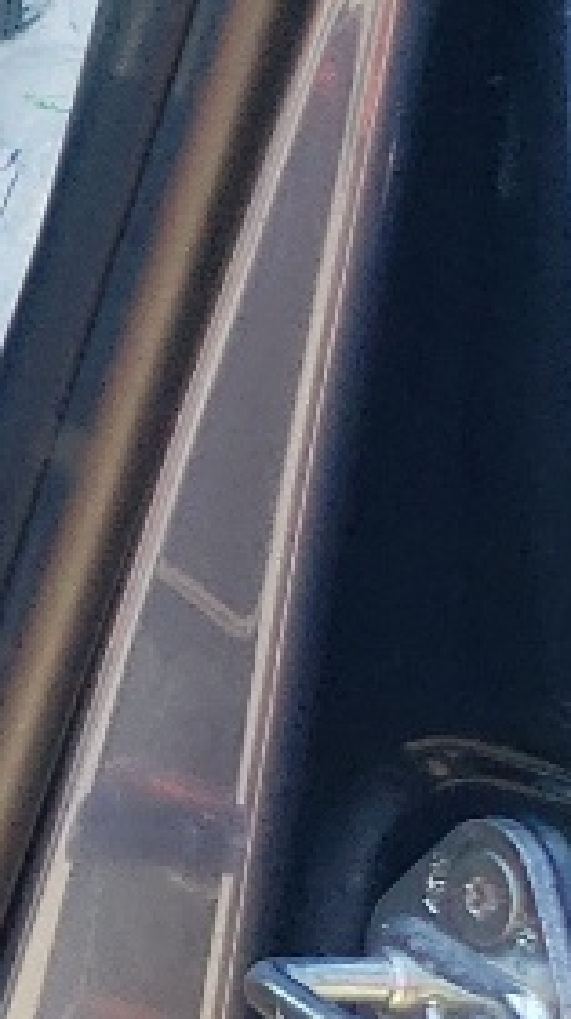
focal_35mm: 162
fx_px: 4371
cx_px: -2131
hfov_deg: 5.7
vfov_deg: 13.3
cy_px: 371
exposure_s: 1/370
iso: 50
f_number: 1.5
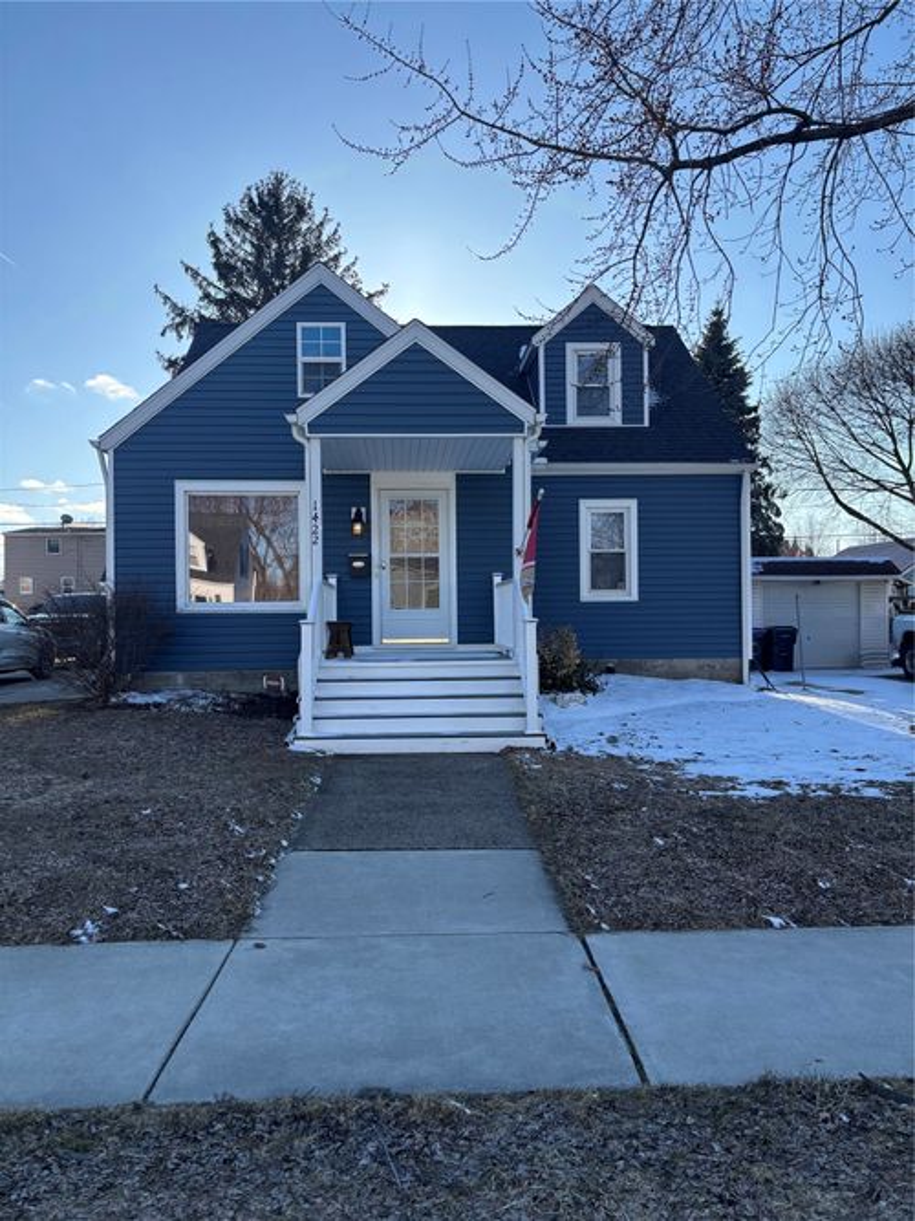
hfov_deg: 53.0
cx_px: 458
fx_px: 917
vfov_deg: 67.3
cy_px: 610
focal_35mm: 26
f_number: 1.6
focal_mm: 5.96
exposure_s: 1/2062
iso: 50
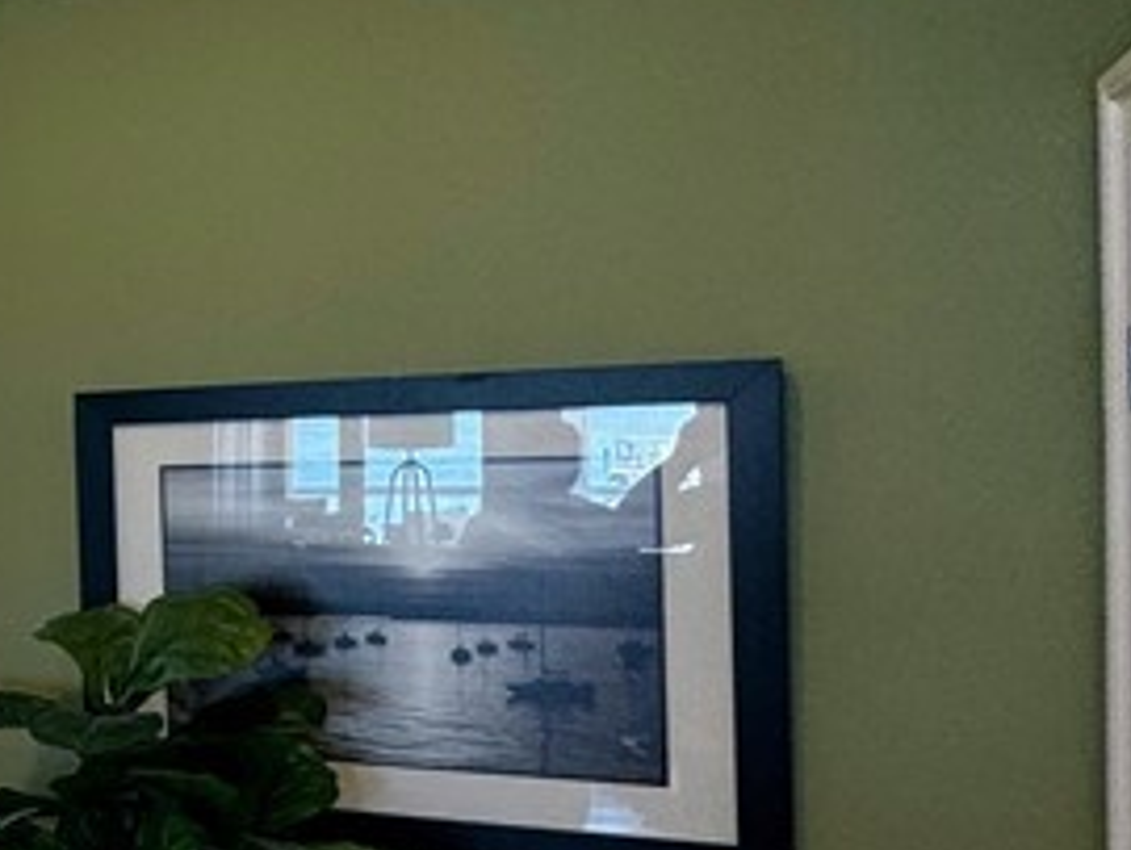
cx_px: -733
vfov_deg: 27.5
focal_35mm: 53
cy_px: 477
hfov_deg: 24.2
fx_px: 1733
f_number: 2.2
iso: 100
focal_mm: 2.22
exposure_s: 1/120
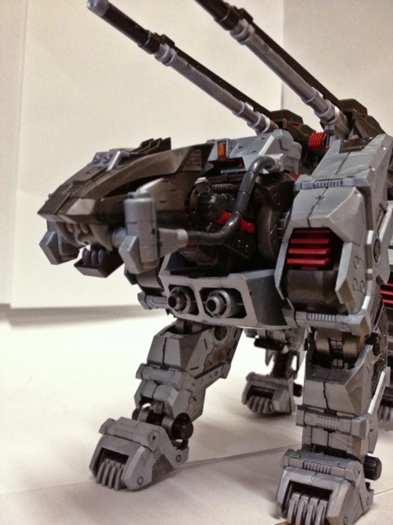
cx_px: 196
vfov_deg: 52.6
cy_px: 262
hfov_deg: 40.7
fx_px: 530
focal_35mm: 35
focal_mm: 4.28
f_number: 2.4
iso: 400
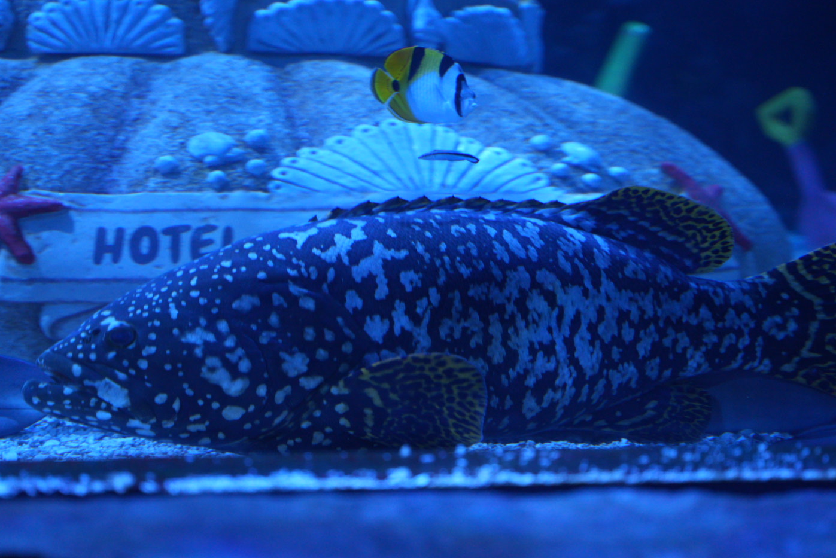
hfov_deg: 25.0
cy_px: 286
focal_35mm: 81
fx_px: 1882
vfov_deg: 16.9
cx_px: 455
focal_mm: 70
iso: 2500
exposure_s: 1/400
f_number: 2.8
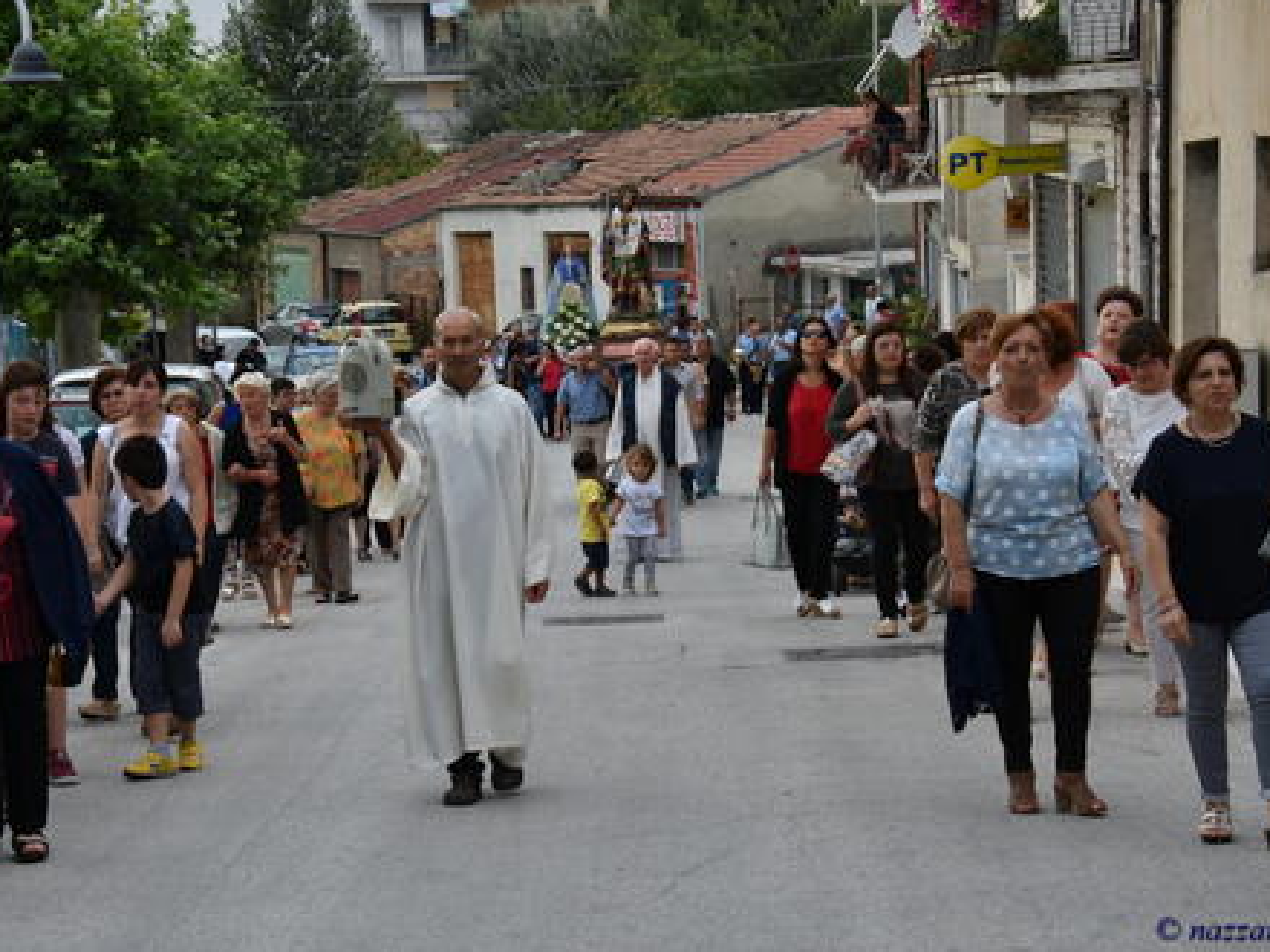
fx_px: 3909
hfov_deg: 18.5
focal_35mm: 107
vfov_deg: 13.9
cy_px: 473
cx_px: 595
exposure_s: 1/250
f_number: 5
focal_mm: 65
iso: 400
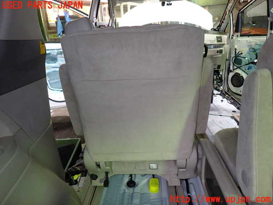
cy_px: 102
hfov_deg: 69.4
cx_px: 136
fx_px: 197
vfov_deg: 54.9
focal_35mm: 25
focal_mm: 4.5
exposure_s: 1/30
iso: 200
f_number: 2
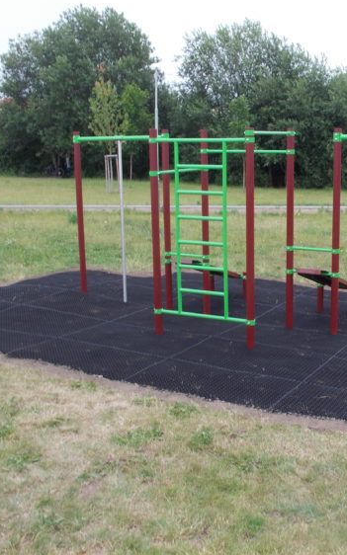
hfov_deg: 30.0
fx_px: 636
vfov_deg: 47.2
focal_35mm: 42
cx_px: 261
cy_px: 272
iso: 80
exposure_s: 1/30
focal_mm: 4.1
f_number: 3.3
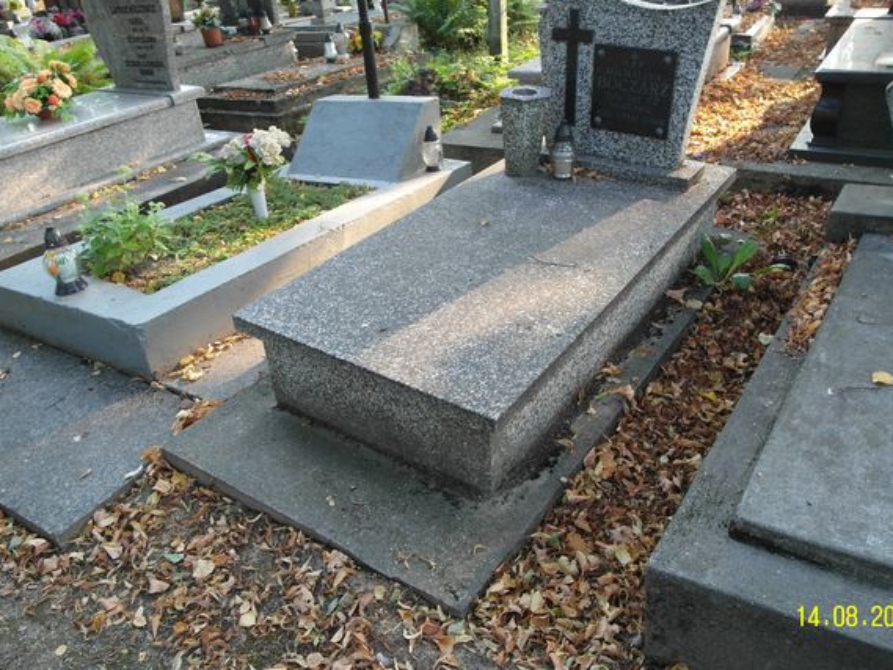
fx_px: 697
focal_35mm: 27
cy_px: 319
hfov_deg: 65.2
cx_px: 490
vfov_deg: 51.4
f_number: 3.1
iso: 100
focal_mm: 5.2
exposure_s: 1/45
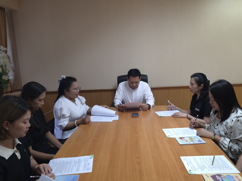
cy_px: 93
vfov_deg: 49.7
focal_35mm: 28
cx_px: 129
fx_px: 196
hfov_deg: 63.4
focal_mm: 6.3
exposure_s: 1/50
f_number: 1.7
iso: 200
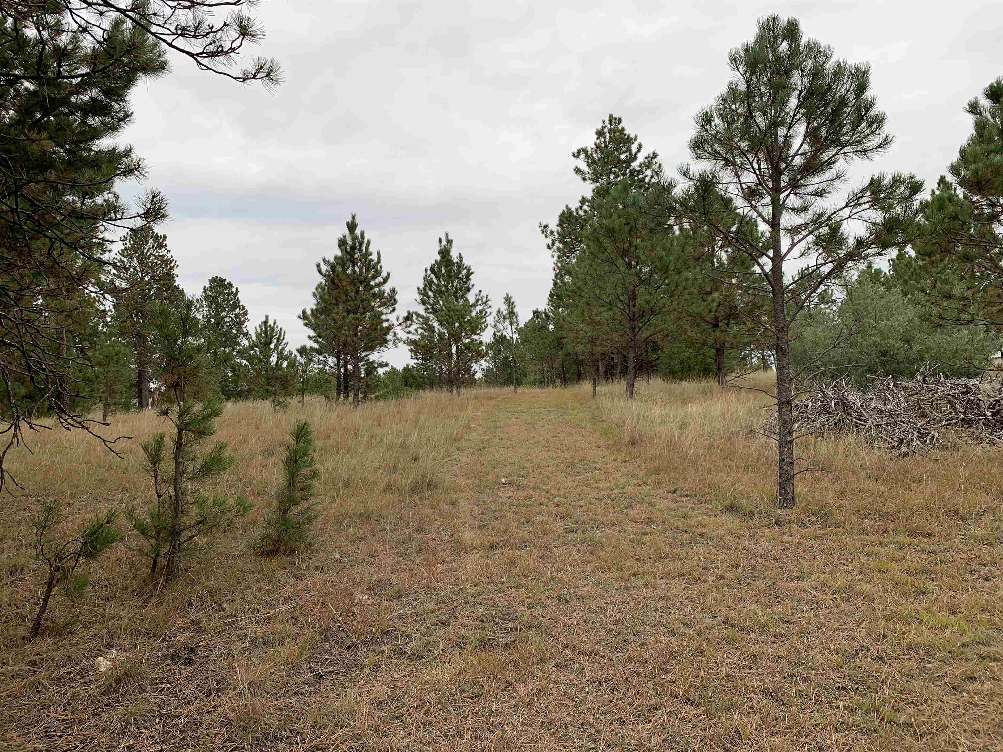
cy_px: 376
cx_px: 502
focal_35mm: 26
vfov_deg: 53.1
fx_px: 753
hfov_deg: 67.3
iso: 25
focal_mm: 4.25
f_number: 1.8
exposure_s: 1/297
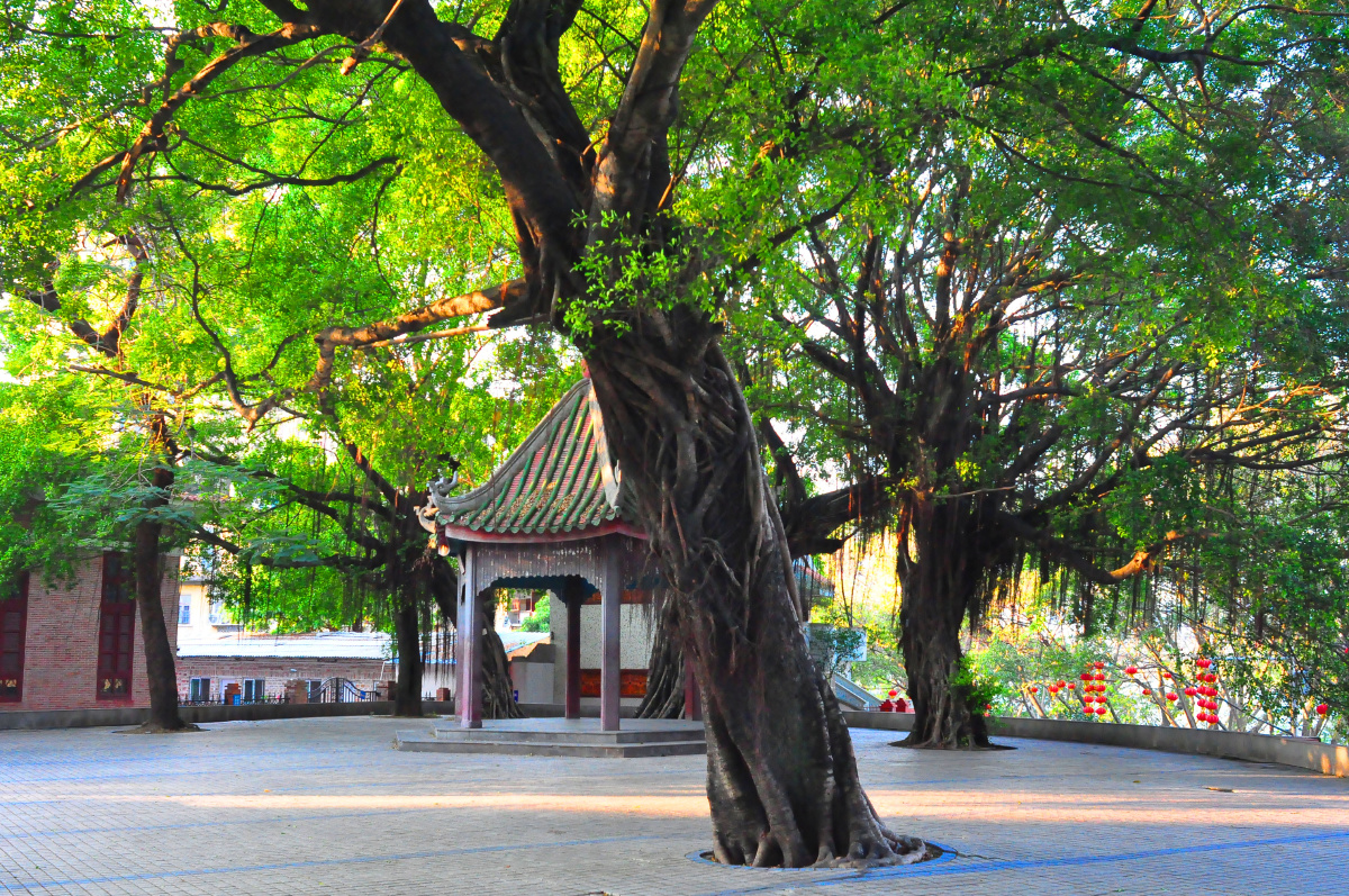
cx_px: 674
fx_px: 1347
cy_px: 448
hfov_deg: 53.2
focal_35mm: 36
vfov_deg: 36.8
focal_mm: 24
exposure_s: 1/400
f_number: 5.6
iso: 3200
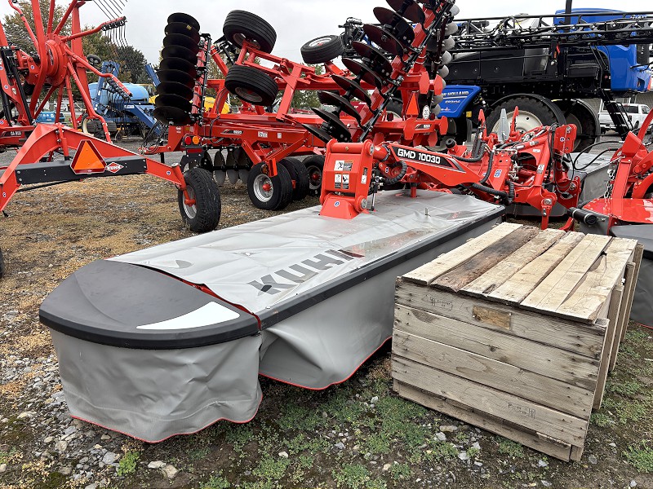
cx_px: 326
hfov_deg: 67.3
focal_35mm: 26
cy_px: 244
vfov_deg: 53.1
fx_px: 490
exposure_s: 1/781
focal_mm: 5.96
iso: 50
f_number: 1.6
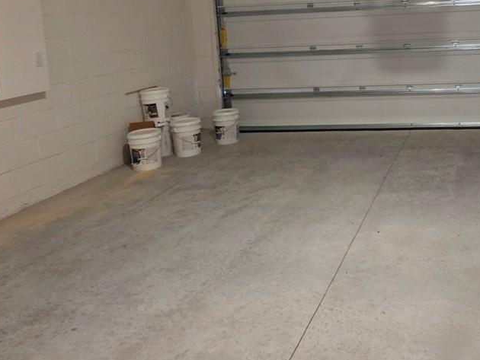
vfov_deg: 40.1
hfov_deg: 50.8
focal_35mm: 33
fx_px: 458
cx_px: 405
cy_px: 43
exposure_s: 1/60
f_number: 1.9
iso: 640
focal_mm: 2.2
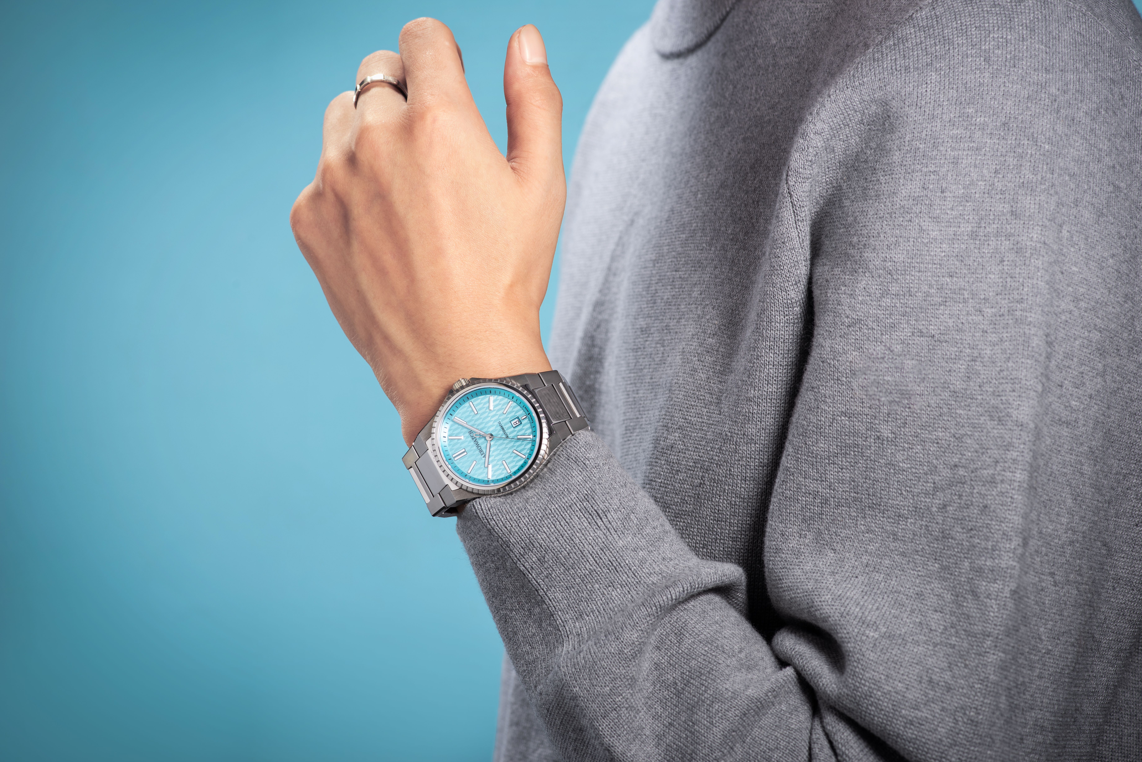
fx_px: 3332
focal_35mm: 105
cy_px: 381
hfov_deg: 19.5
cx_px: 571
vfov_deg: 13.1
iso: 31
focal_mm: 105
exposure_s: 1/125
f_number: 10
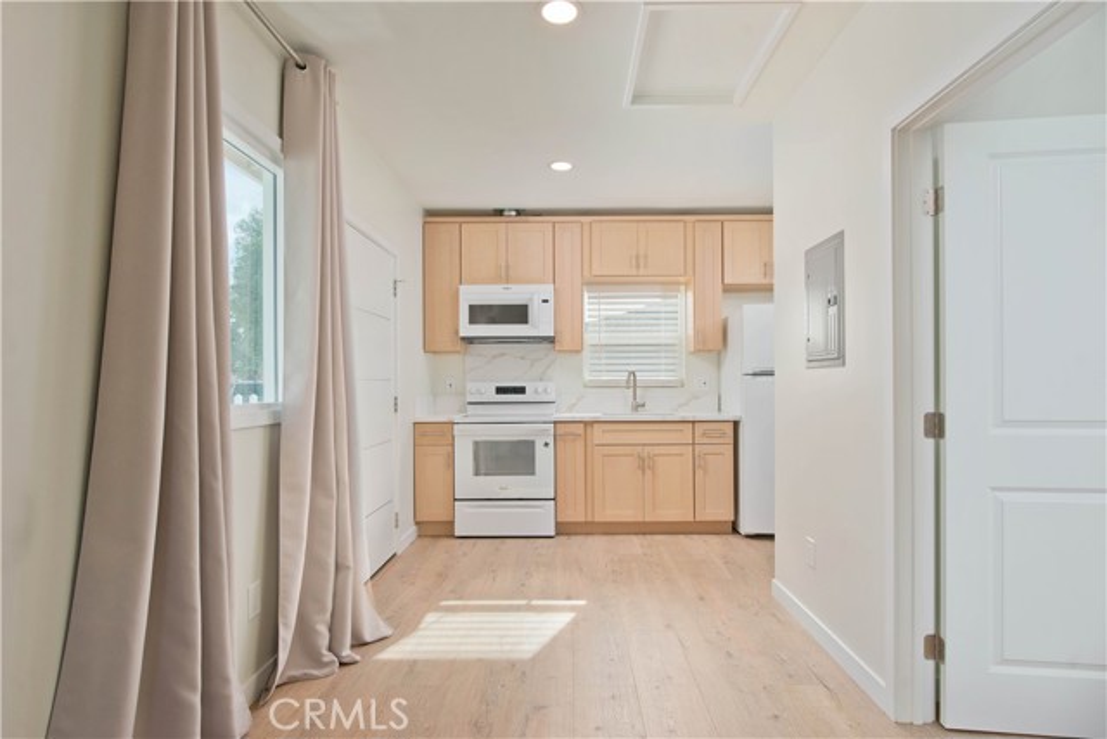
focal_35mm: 19
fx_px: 584
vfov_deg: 64.6
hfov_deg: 86.9
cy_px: 370
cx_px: 554
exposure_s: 1/400
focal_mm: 19
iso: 400
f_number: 5.6
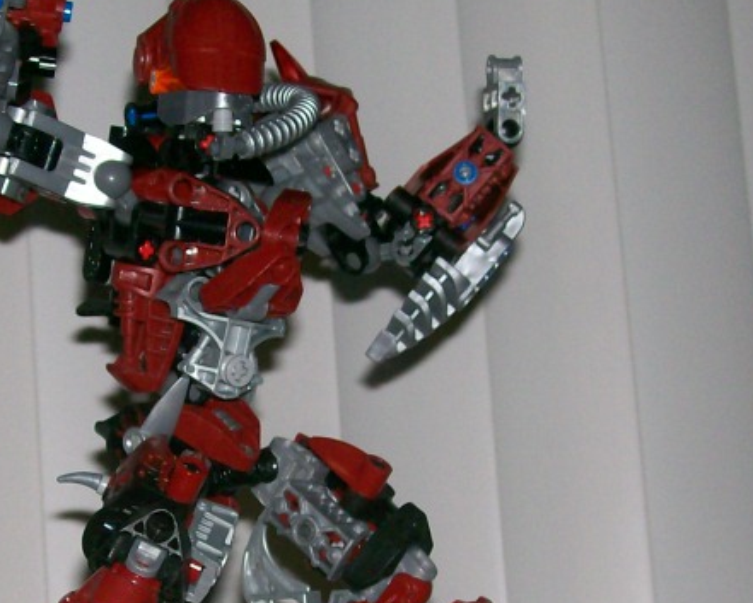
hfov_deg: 18.7
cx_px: 203
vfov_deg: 15.0
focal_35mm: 102
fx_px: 2274
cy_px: 460
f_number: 3
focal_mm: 7.6
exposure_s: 1/73.1
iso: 80
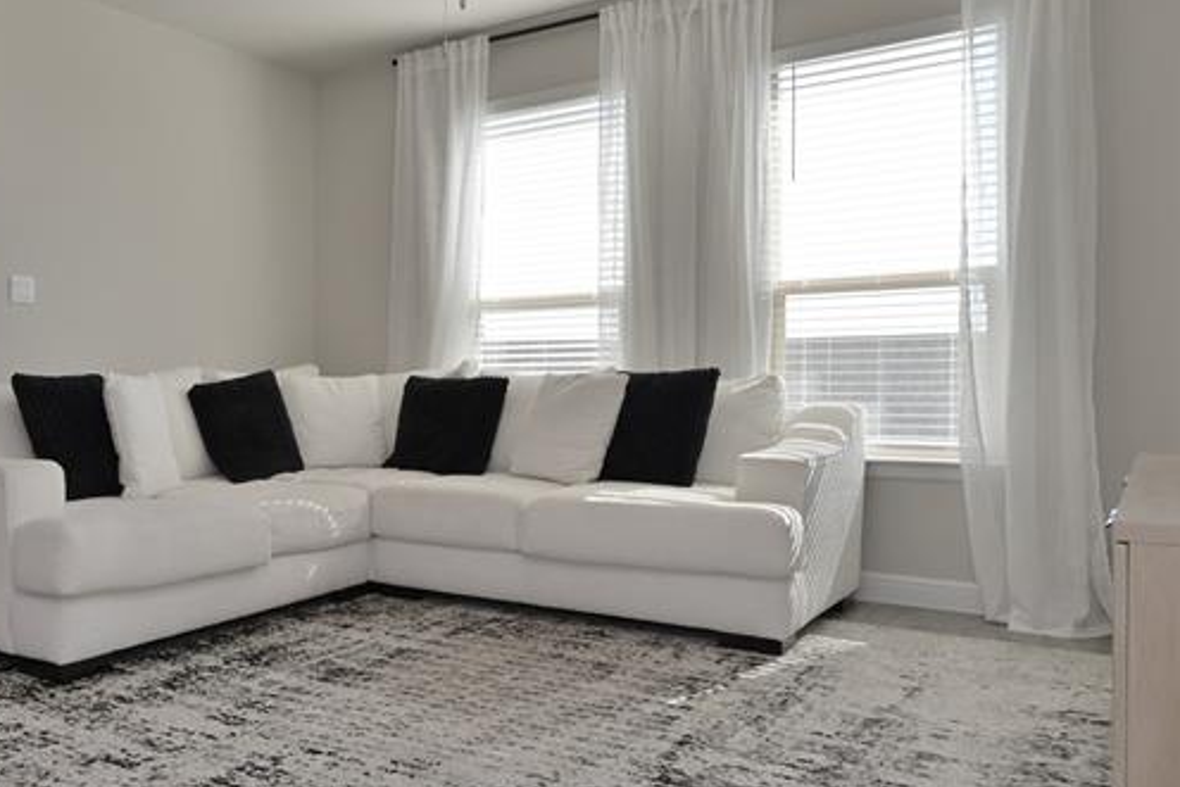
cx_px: 309
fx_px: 1082
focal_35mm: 33
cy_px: 407
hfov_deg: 54.8
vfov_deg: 40.0
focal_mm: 16
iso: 200
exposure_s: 1/160
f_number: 6.3
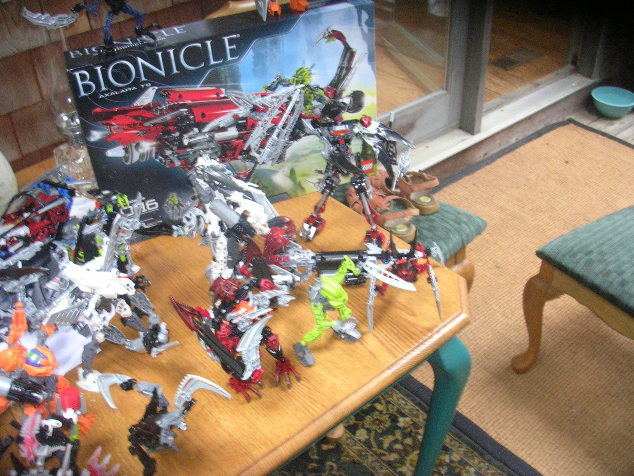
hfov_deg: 49.0
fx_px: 696
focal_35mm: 38
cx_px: 317
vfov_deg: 37.7
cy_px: 238
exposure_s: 1/8.8
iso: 200
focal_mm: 5.8
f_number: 2.8
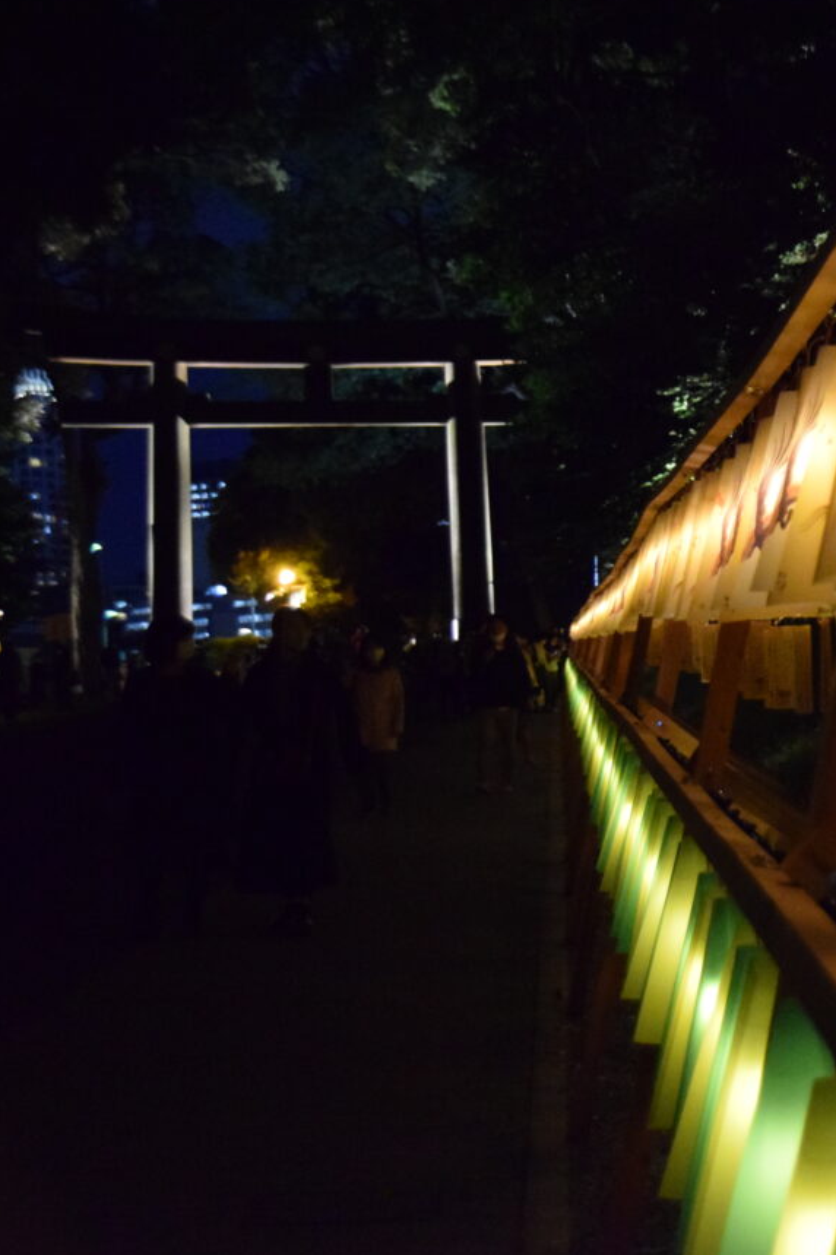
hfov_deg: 13.4
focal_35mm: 100
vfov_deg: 20.4
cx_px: 922
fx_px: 3486
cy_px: 625
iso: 6400
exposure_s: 1/60
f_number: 4.5
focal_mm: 44
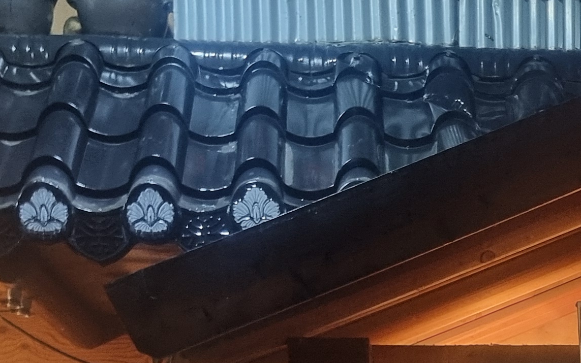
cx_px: 528
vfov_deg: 13.5
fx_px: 1410
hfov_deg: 22.7
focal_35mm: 89
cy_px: 606
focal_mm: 6.7
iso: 320
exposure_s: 1/120
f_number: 1.8
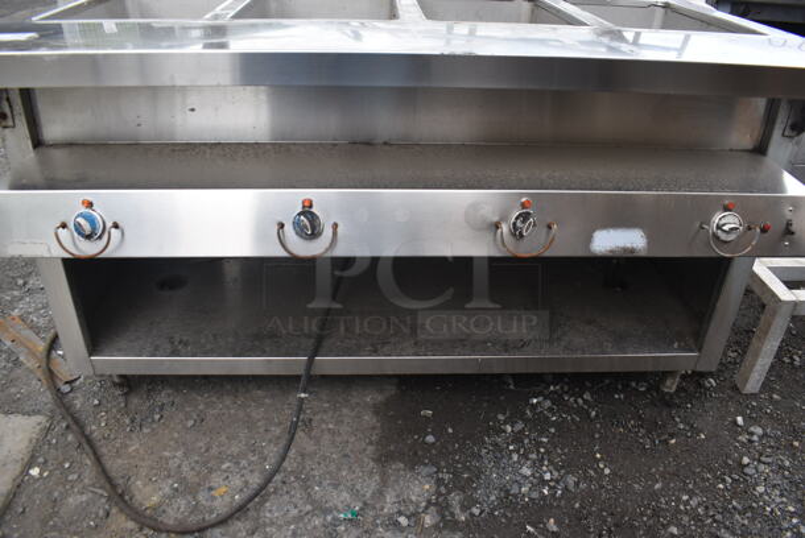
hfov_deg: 67.3
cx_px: 402
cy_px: 269
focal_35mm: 27
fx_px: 604
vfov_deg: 48.0
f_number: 6.3
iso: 200
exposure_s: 1/200
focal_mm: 18
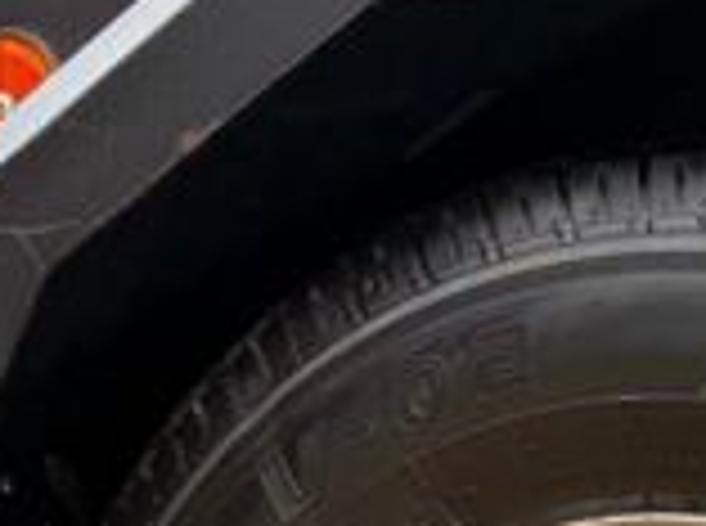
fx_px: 1872
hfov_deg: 20.5
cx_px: 746
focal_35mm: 92
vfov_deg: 13.9
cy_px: 994
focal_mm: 6.76
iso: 50
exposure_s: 1/123
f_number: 1.78
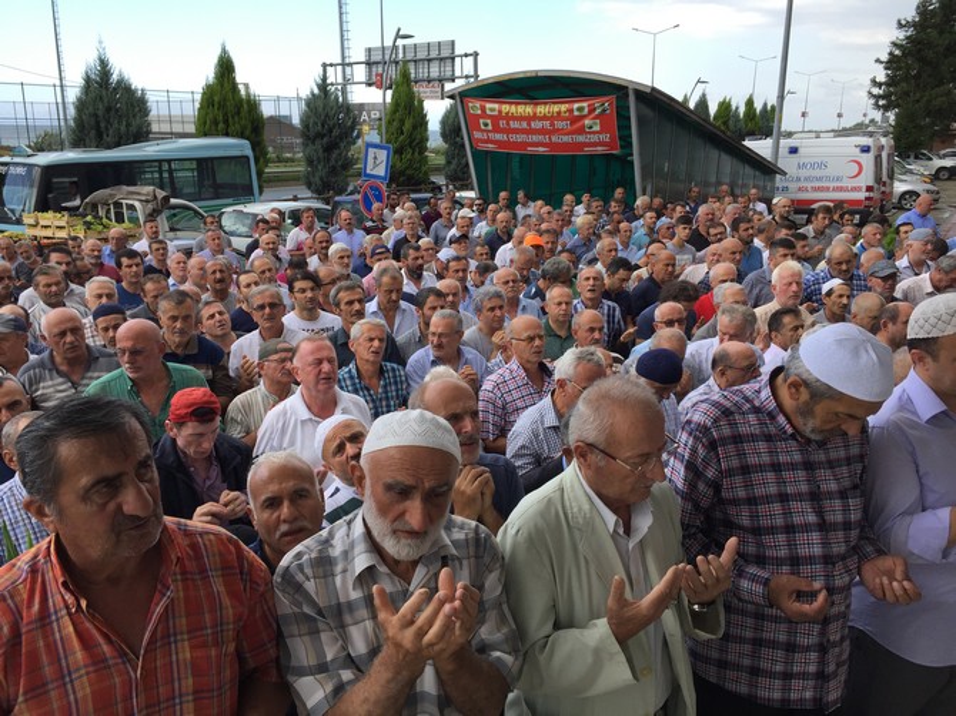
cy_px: 358
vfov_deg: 48.2
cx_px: 478
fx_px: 801
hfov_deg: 61.7
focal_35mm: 29
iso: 32
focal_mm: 4.15
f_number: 2.2
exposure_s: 1/488
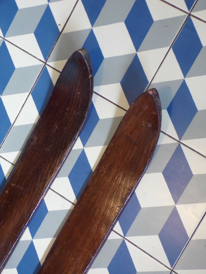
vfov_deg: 29.8
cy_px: 137
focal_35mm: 65
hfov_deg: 22.6
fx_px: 516
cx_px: 103
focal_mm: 11.6
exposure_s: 1/12
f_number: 3.8
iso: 400
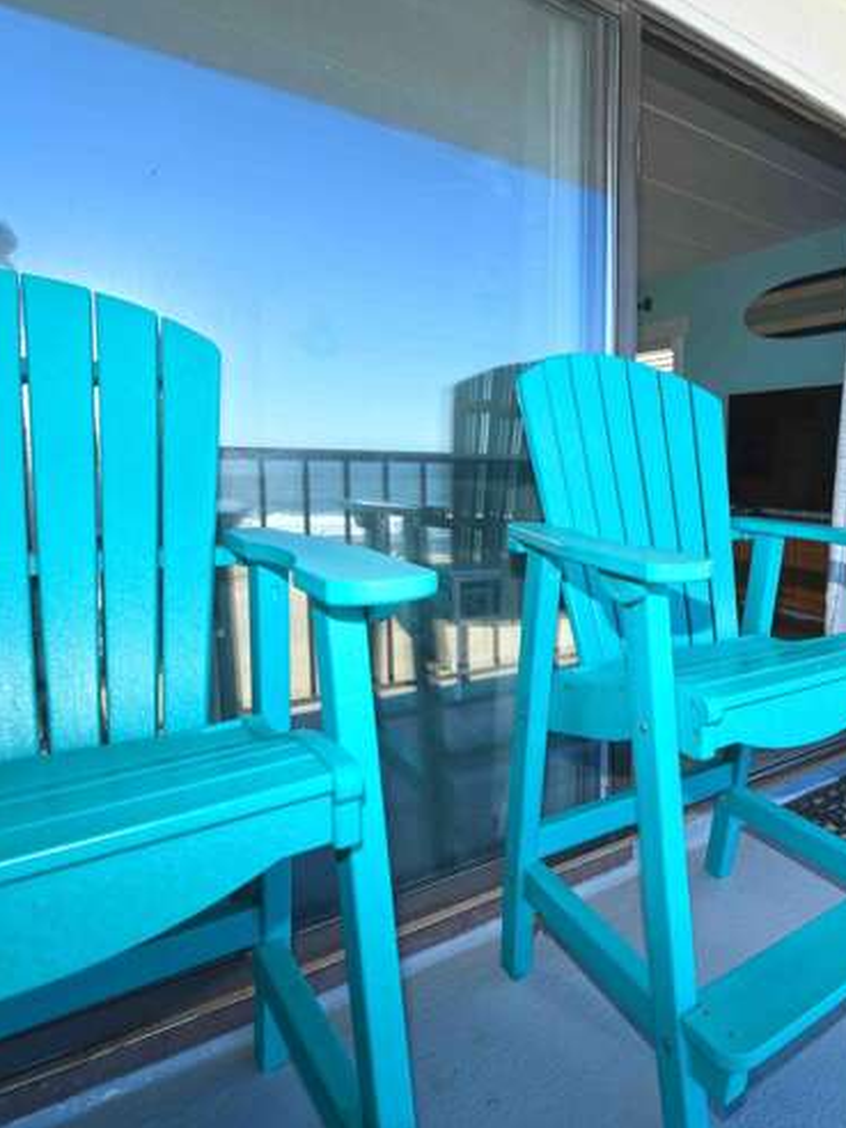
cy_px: 546
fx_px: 684
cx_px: 766
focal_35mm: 21
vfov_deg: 79.0
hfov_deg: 54.9
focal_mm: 14
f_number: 7.1
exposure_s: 1/80
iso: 80
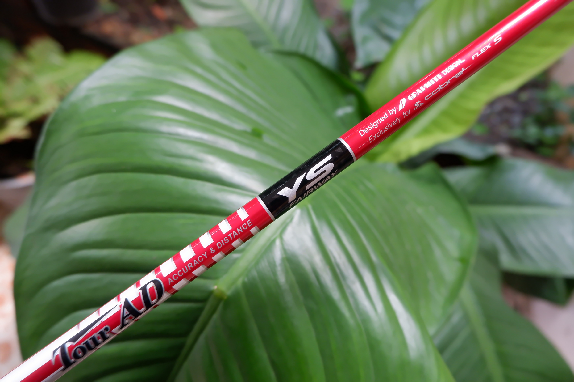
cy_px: 191
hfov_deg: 76.1
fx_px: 366
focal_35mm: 23
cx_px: 287
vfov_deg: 55.0
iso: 400
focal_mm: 15.2
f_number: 4
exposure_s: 1/70
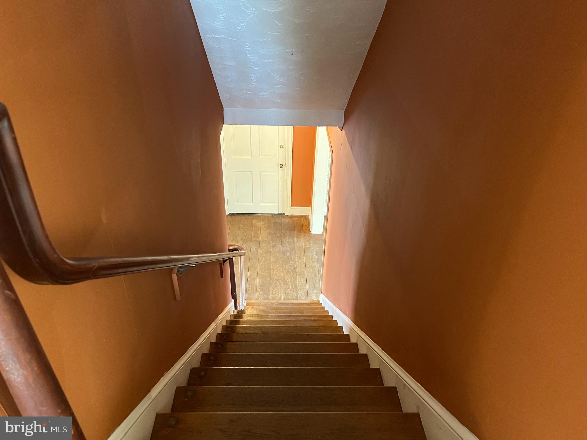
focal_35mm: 26
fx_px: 441
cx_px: 294
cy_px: 220
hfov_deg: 67.3
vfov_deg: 53.1
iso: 500
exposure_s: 1/42
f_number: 1.5
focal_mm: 5.7
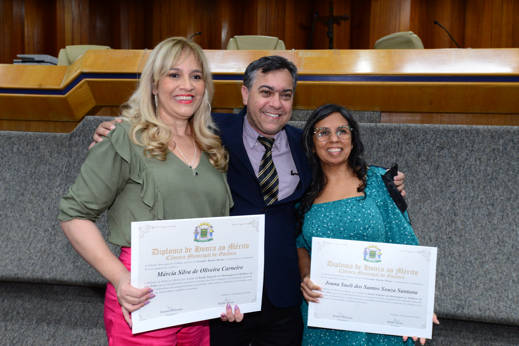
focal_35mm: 35
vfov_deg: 37.9
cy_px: 173
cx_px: 260
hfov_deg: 54.4
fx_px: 505
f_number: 7.1
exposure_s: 1/60
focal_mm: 35
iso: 2500
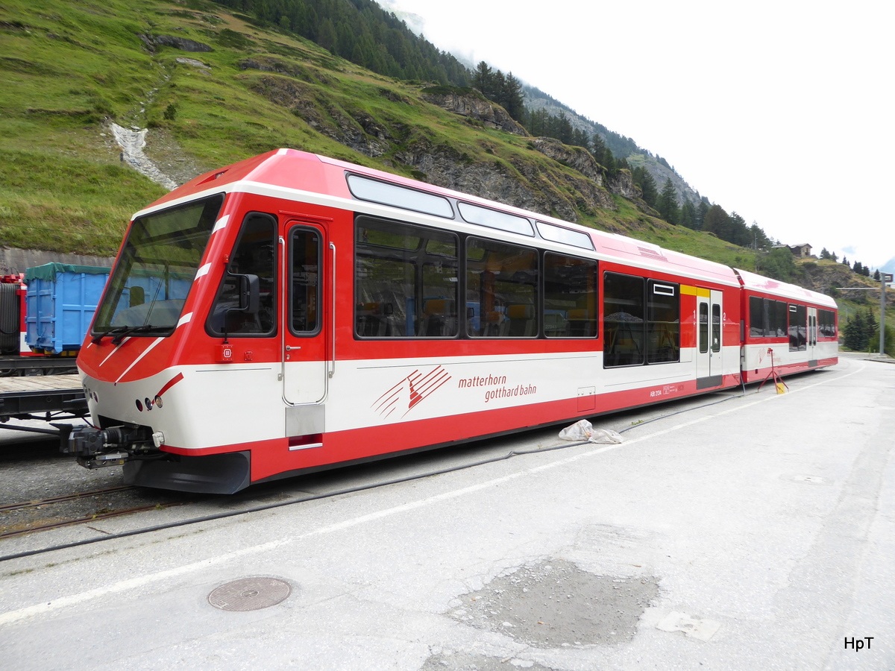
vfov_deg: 54.9
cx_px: 448
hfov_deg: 69.4
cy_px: 336
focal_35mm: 25
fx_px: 646
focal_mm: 4.3
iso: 80
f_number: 3.3
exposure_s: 1/200
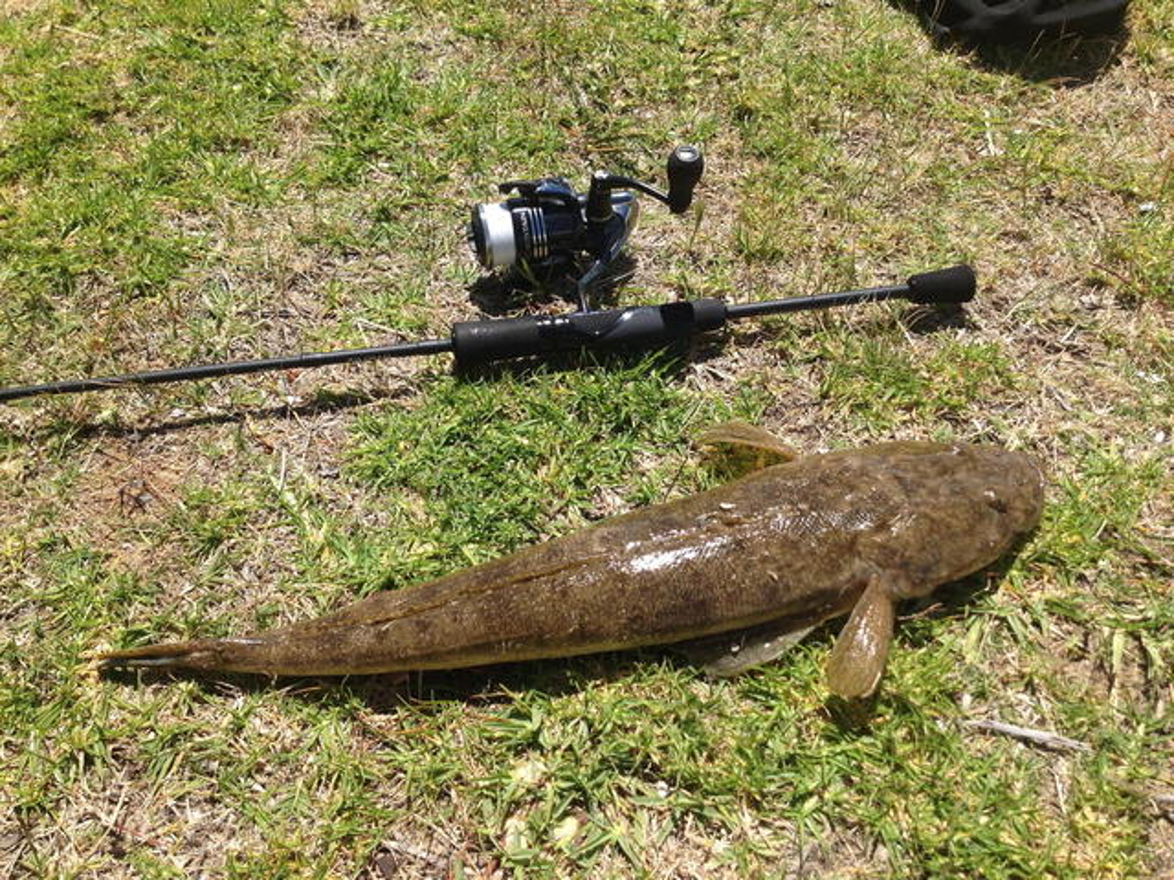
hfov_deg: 52.6
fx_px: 1187
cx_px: 587
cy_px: 440
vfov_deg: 40.7
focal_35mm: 35
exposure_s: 1/1623
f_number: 2.4
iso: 50
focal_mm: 4.28
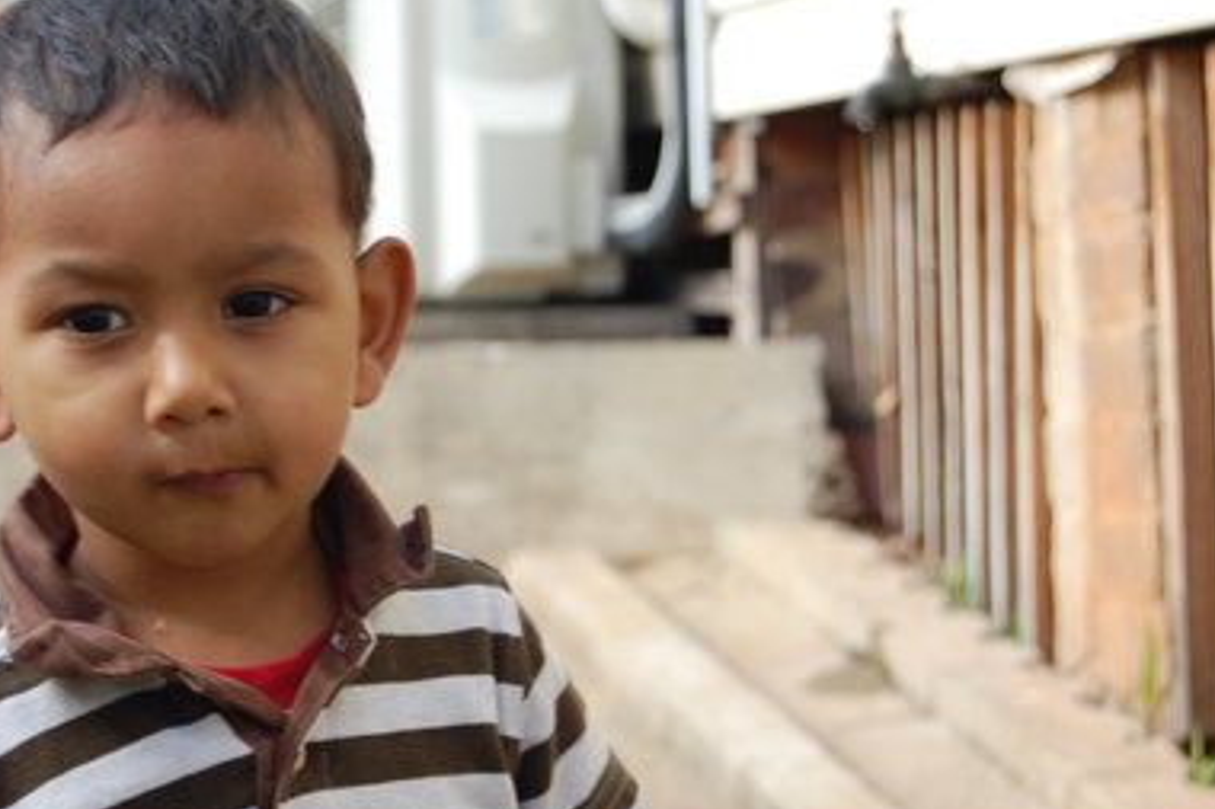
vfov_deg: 9.9
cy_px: 464
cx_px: 243
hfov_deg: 14.7
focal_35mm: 139
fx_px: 4684
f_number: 7.1
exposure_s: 1/200
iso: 200
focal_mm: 55
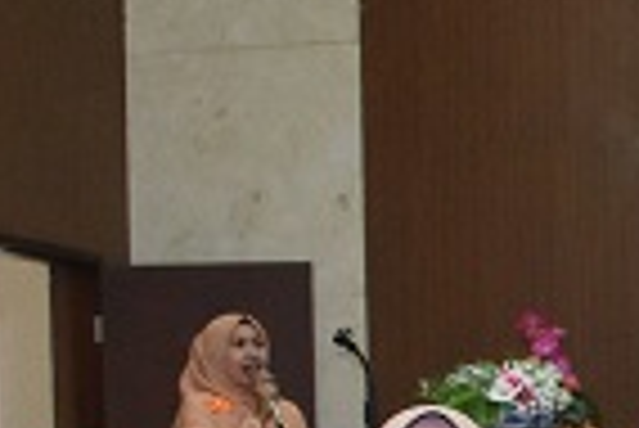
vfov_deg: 8.7
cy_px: 737
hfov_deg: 11.9
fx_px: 2701
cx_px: 1318
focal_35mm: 152
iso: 3200
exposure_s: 1/80
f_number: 7.1
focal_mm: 18
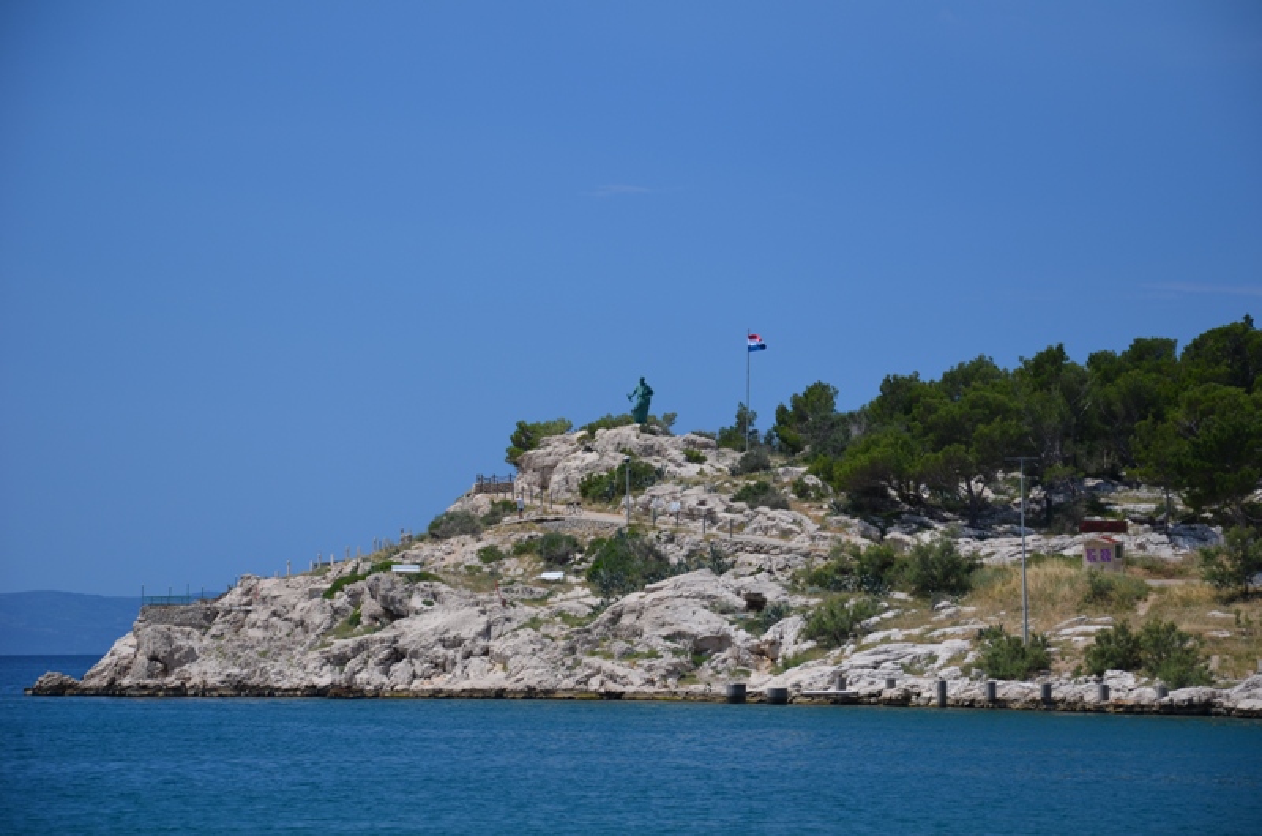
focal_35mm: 135
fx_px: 4723
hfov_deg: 15.2
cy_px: 418
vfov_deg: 10.1
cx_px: 631
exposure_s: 1/250
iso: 110
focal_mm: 90
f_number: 8
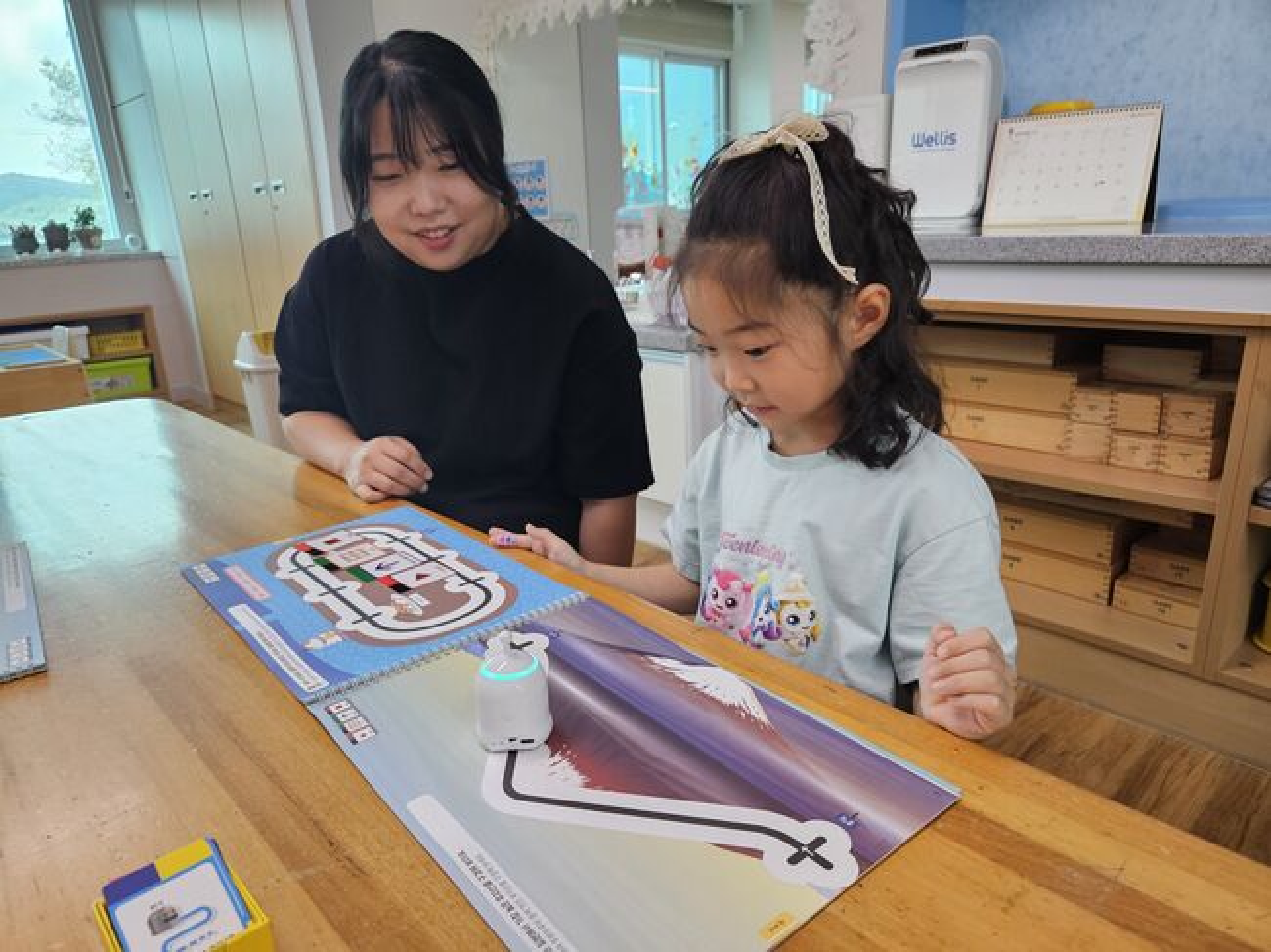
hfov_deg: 73.9
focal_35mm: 23
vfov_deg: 58.8
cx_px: 636
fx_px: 844
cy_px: 476
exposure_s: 1/120
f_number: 1.8
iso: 160
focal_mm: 5.4
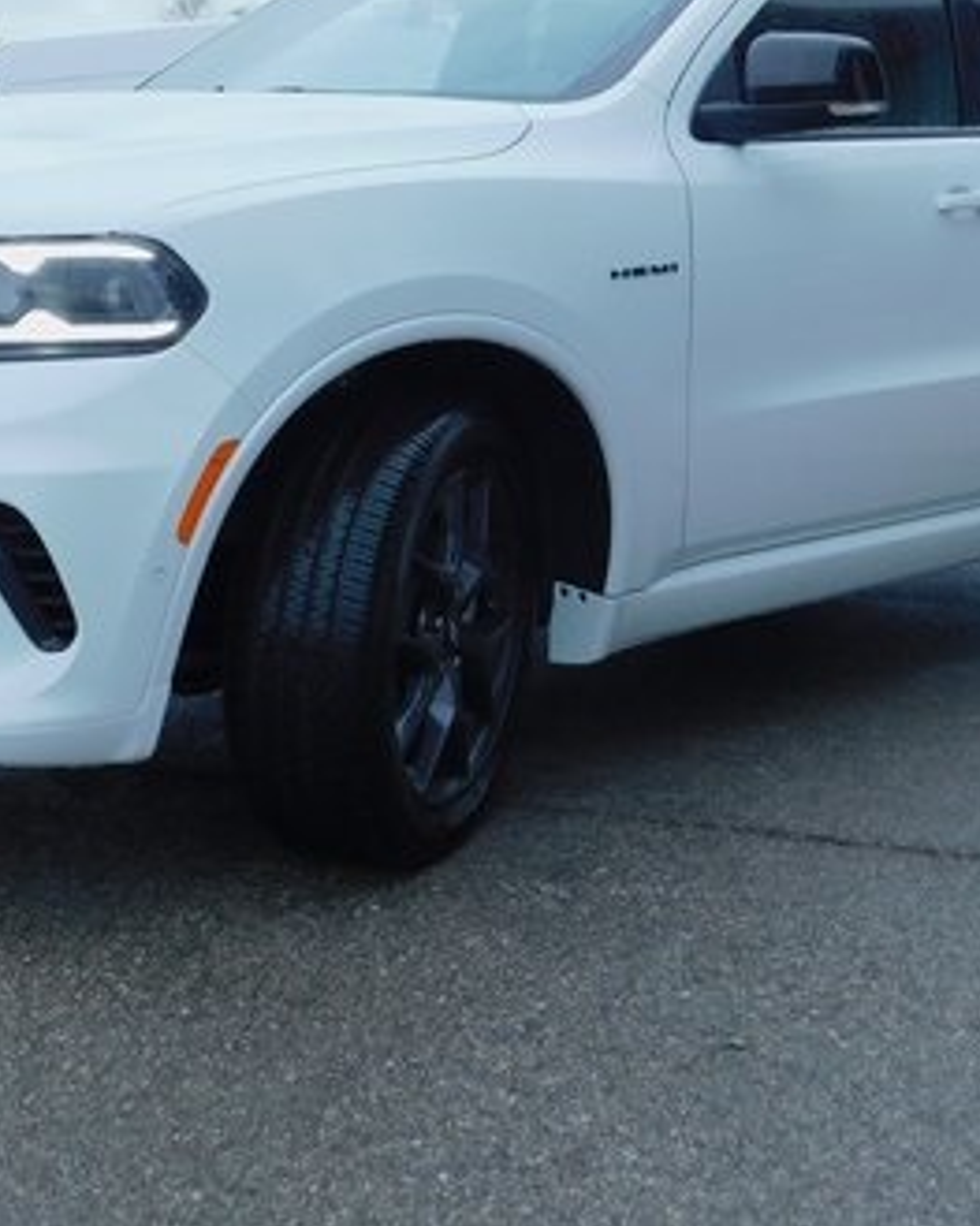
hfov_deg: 26.7
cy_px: 429
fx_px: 2068
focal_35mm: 57
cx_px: 462
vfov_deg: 32.8
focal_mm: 5.3
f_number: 3.2
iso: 125
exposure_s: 1/160
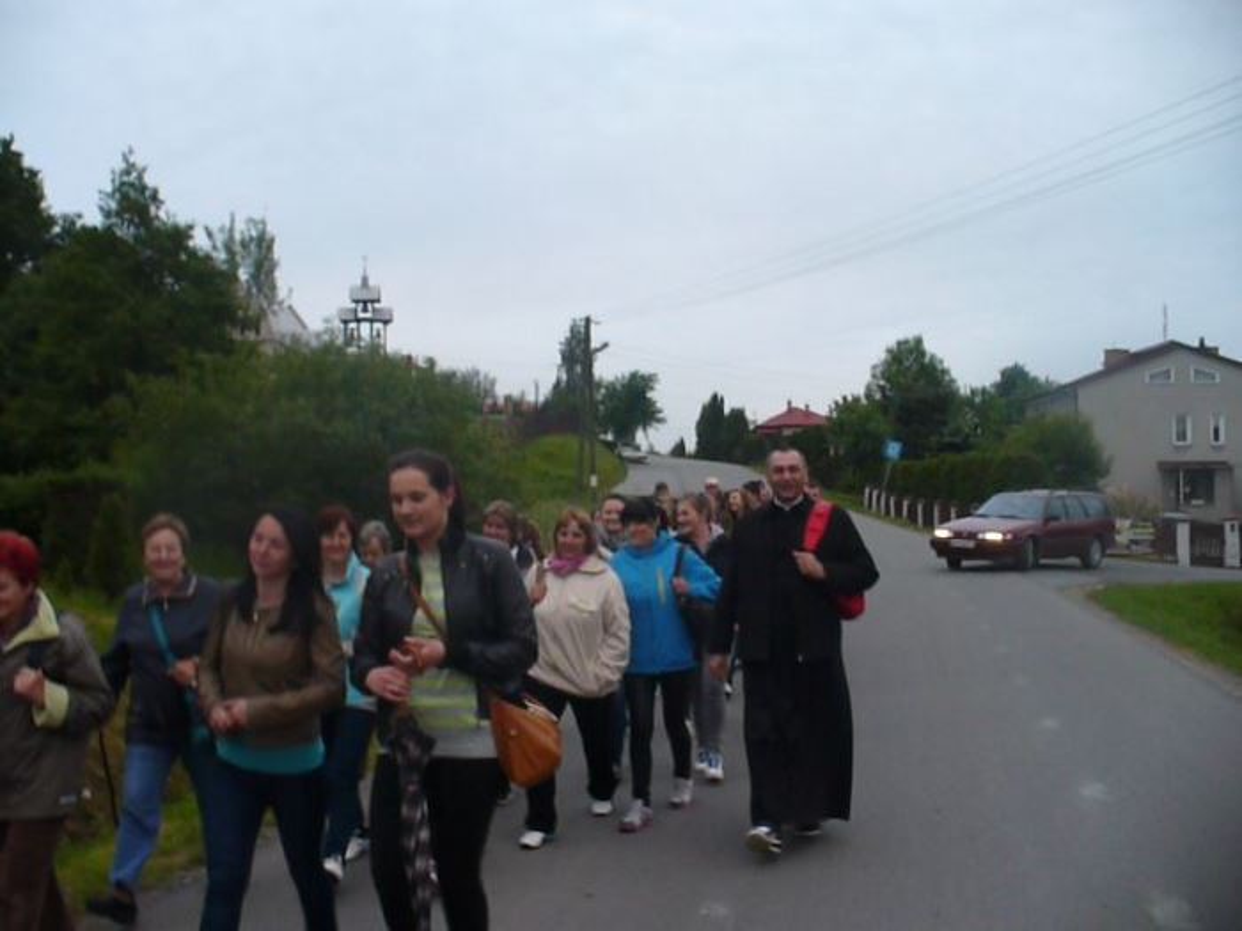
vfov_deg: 38.7
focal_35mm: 37
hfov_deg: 50.1
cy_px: 466
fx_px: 1328
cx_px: 621
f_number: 8
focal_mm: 6.1
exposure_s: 1/40
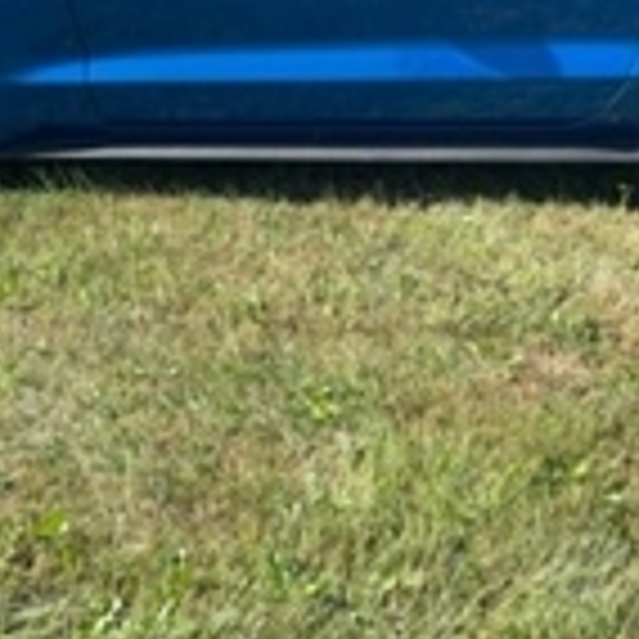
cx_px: 432
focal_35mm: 68
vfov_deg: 25.2
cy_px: 200
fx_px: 1420
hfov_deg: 25.2
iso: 32
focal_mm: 4.2
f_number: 1.6
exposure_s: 1/1182
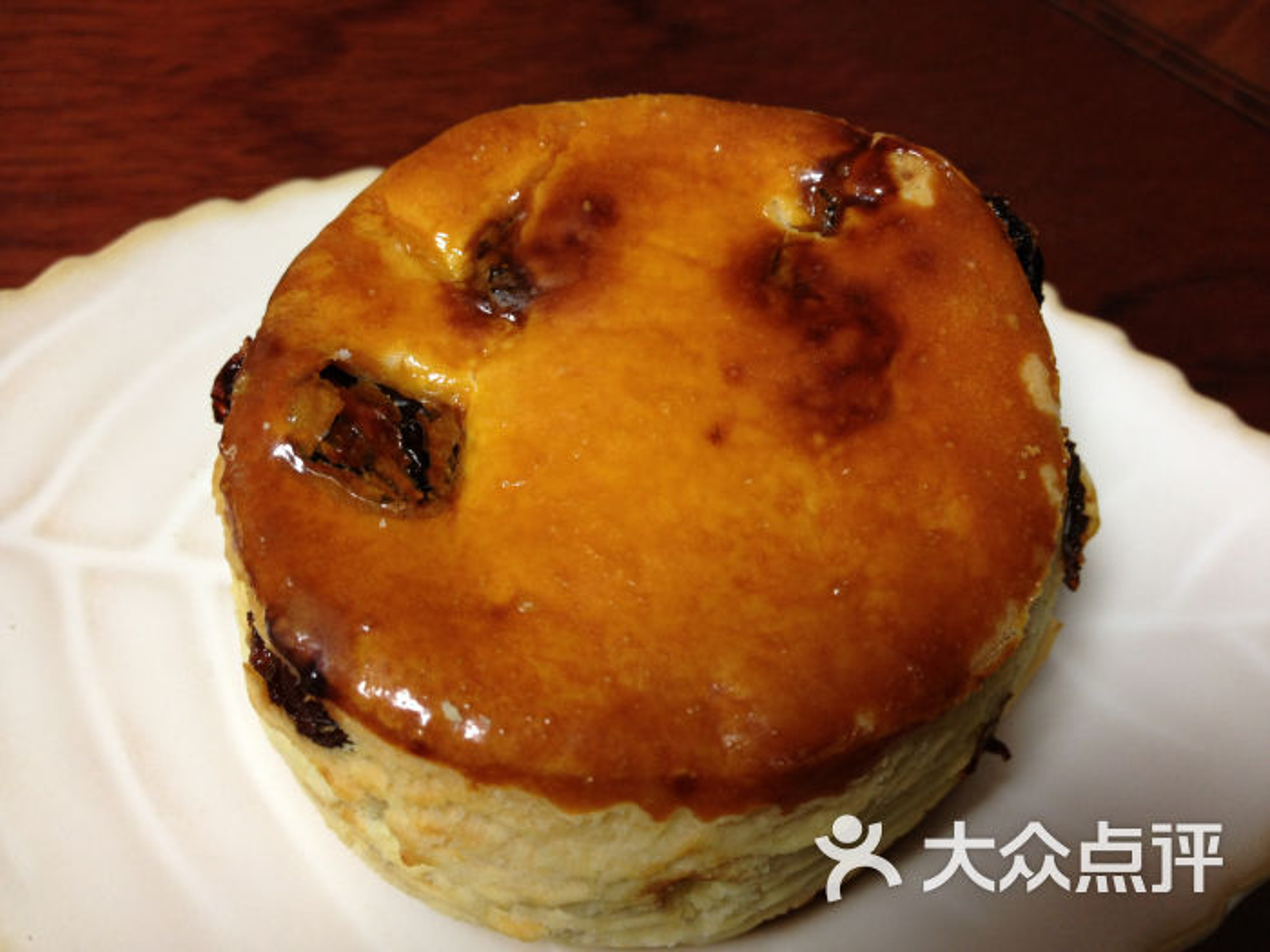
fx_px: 1284
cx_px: 635
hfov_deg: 52.6
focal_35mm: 35
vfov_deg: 40.7
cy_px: 476
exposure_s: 1/20
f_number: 2.4
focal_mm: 4.28
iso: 80
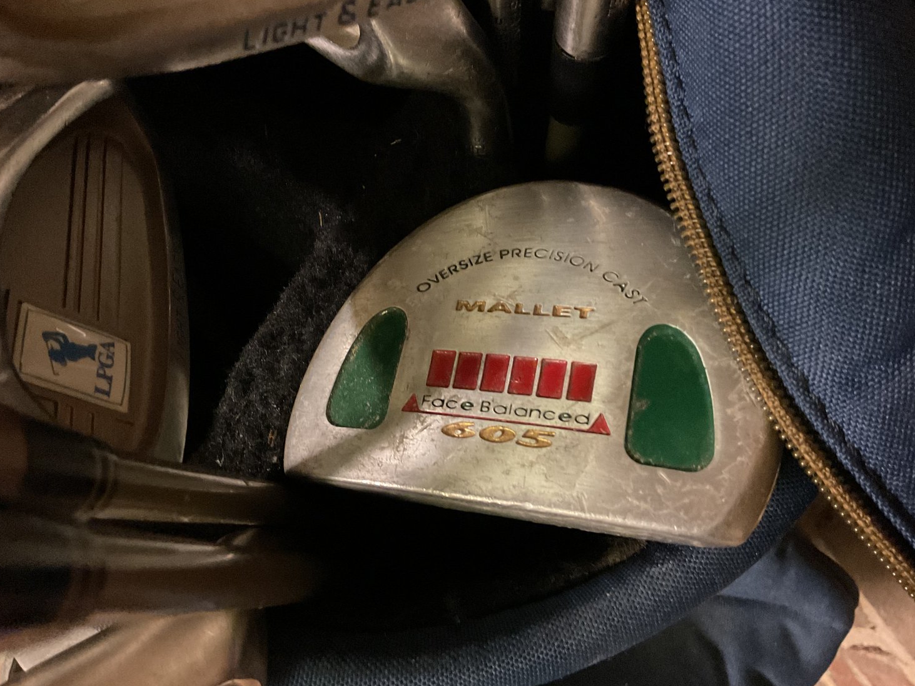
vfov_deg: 46.8
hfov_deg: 60.0
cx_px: 458
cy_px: 334
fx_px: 793
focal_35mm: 30
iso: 500
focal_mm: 3
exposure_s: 1/24
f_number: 1.8
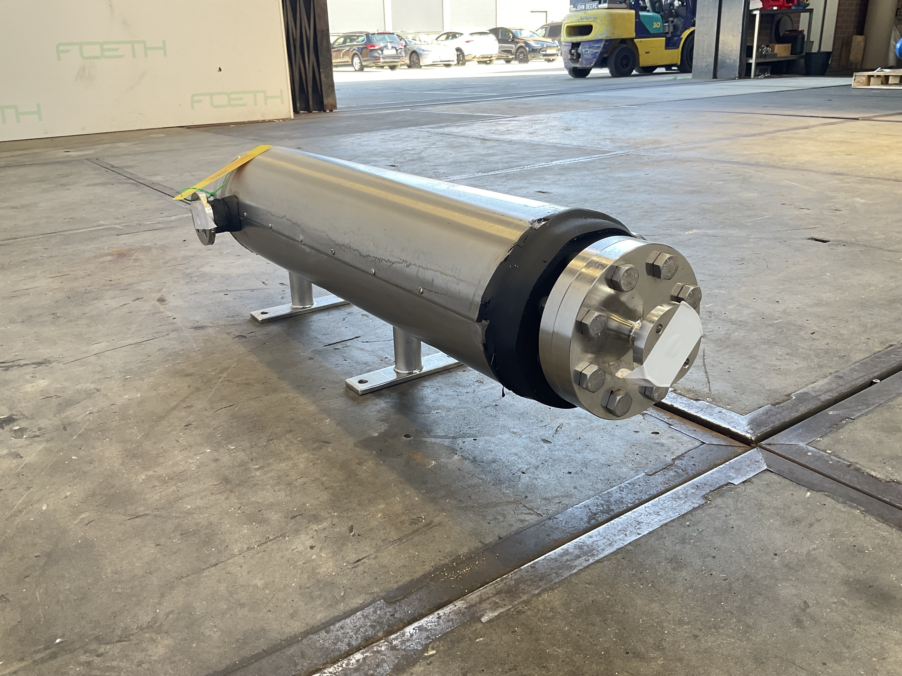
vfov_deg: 48.2
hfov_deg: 61.7
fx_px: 756
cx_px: 451
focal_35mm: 29
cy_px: 338
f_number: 1.8
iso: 50
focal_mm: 3
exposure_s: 1/100
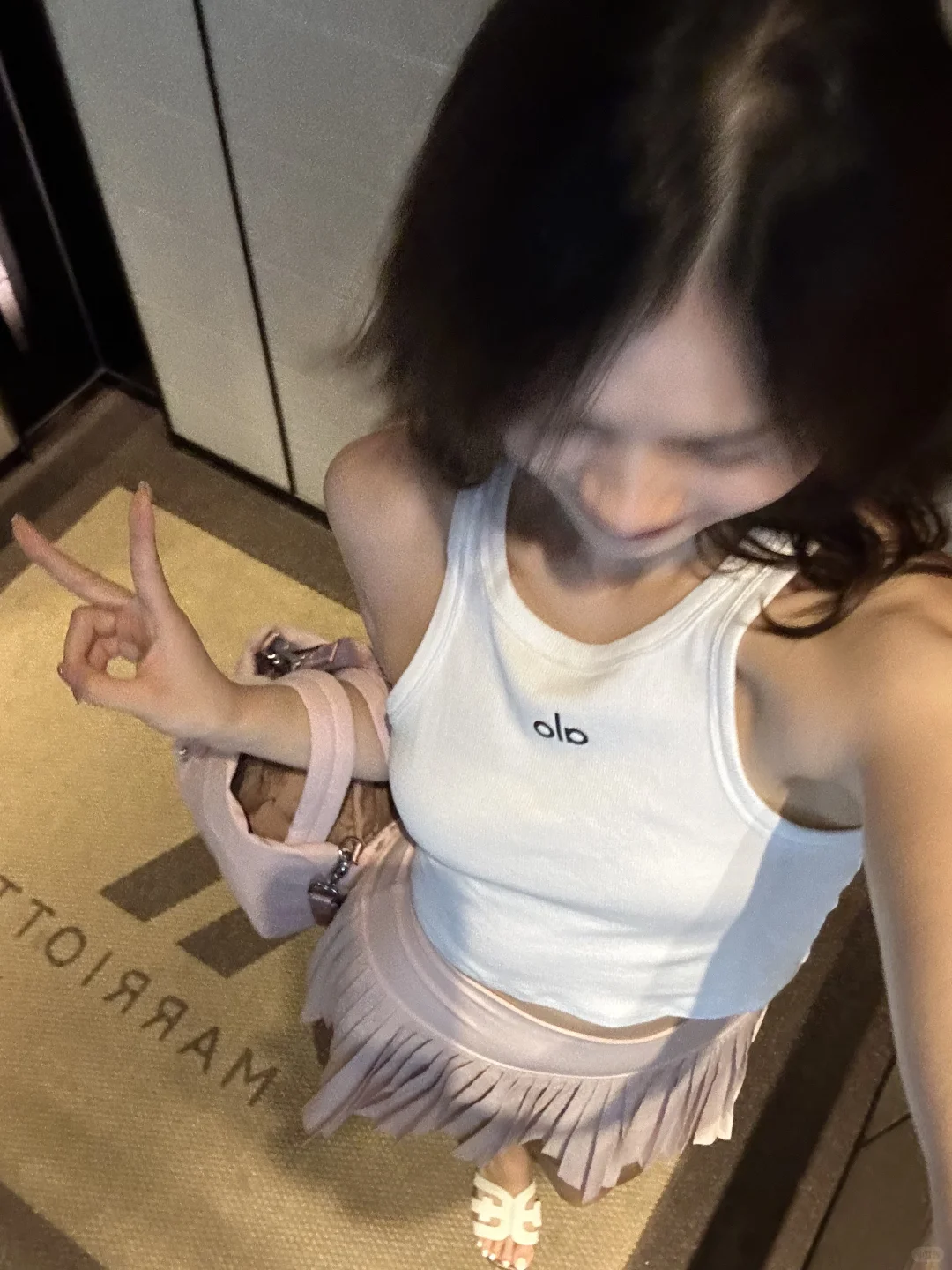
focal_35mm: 30
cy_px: 635
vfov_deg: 60.0
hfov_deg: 46.8
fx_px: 1100
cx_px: 476
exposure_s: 1/20
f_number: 1.9
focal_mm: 2.69
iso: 500
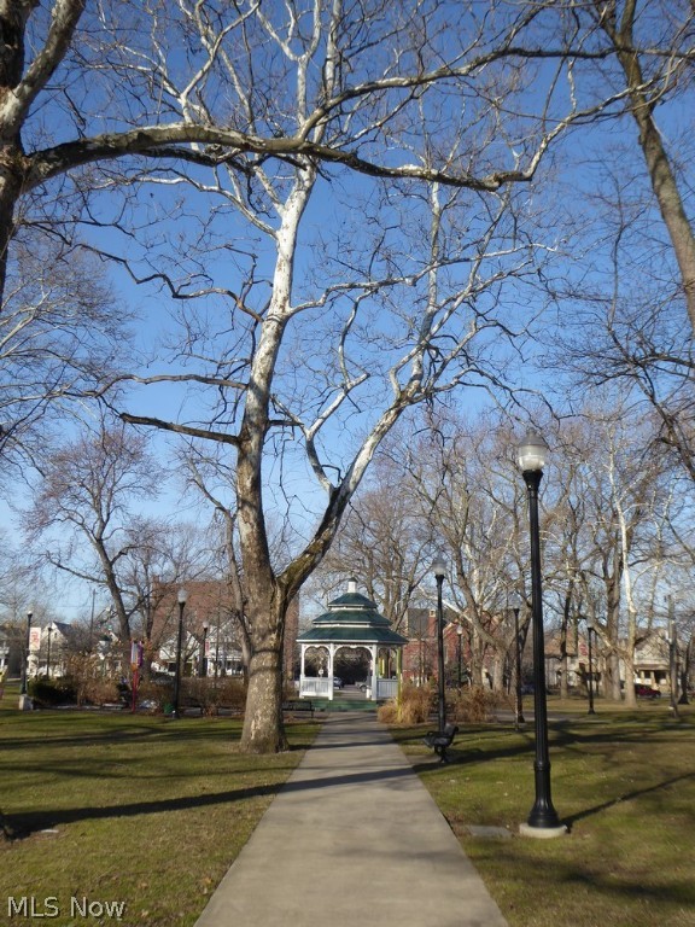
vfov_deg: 51.4
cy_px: 464
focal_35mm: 36
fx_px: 964
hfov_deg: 39.7
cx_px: 348
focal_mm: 6.3
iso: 80
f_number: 3.7
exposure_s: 1/640
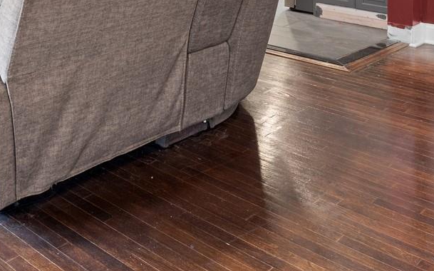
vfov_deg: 22.6
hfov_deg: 36.7
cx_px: -19
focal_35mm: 48
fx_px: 567
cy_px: -121
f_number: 10
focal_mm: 14
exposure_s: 1/1.25
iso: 400
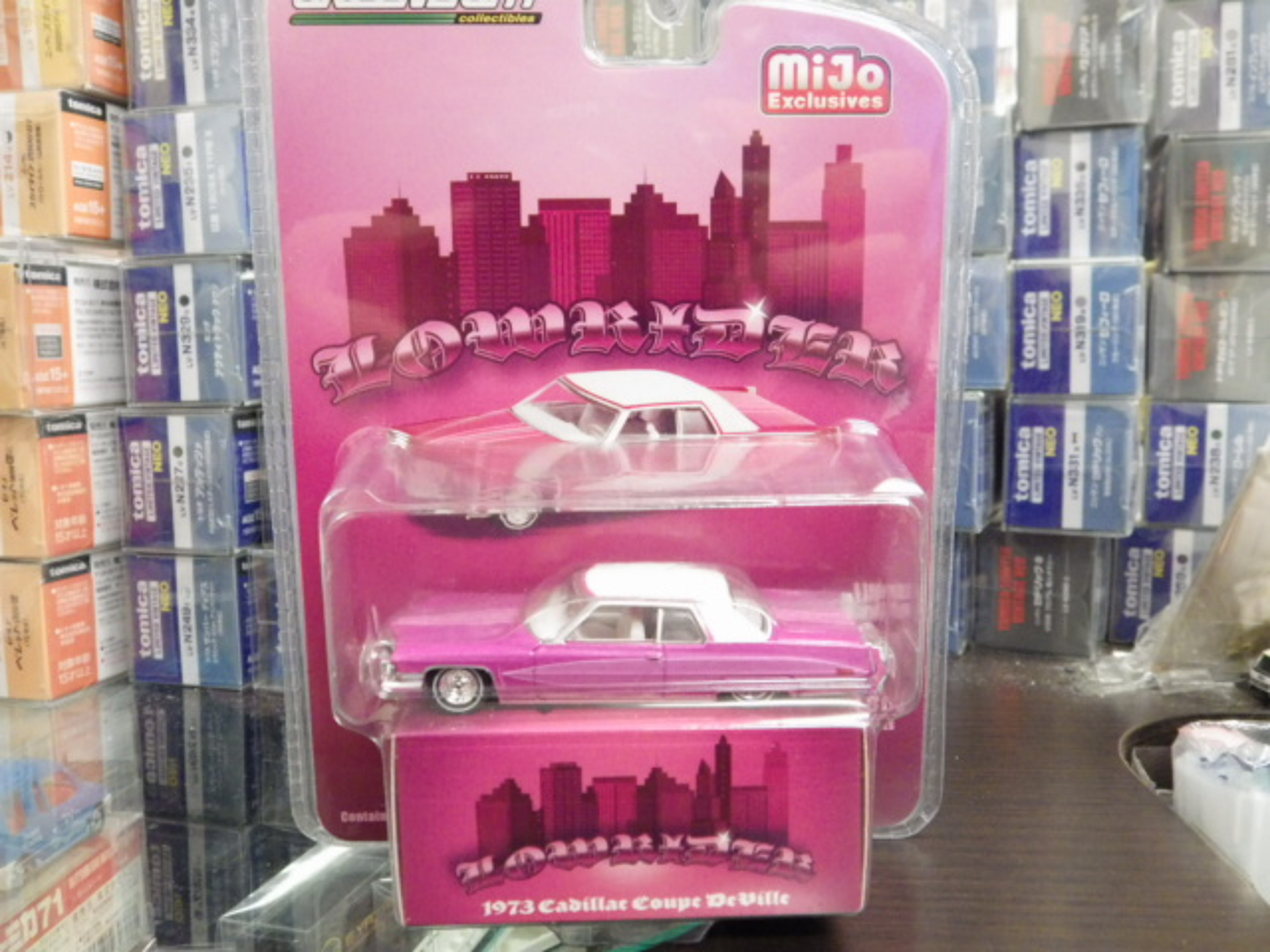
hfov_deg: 54.0
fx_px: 1247
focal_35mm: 34
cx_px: 635
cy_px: 476
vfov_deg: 41.8
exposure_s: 1/25
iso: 800
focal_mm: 6.2
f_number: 3.4
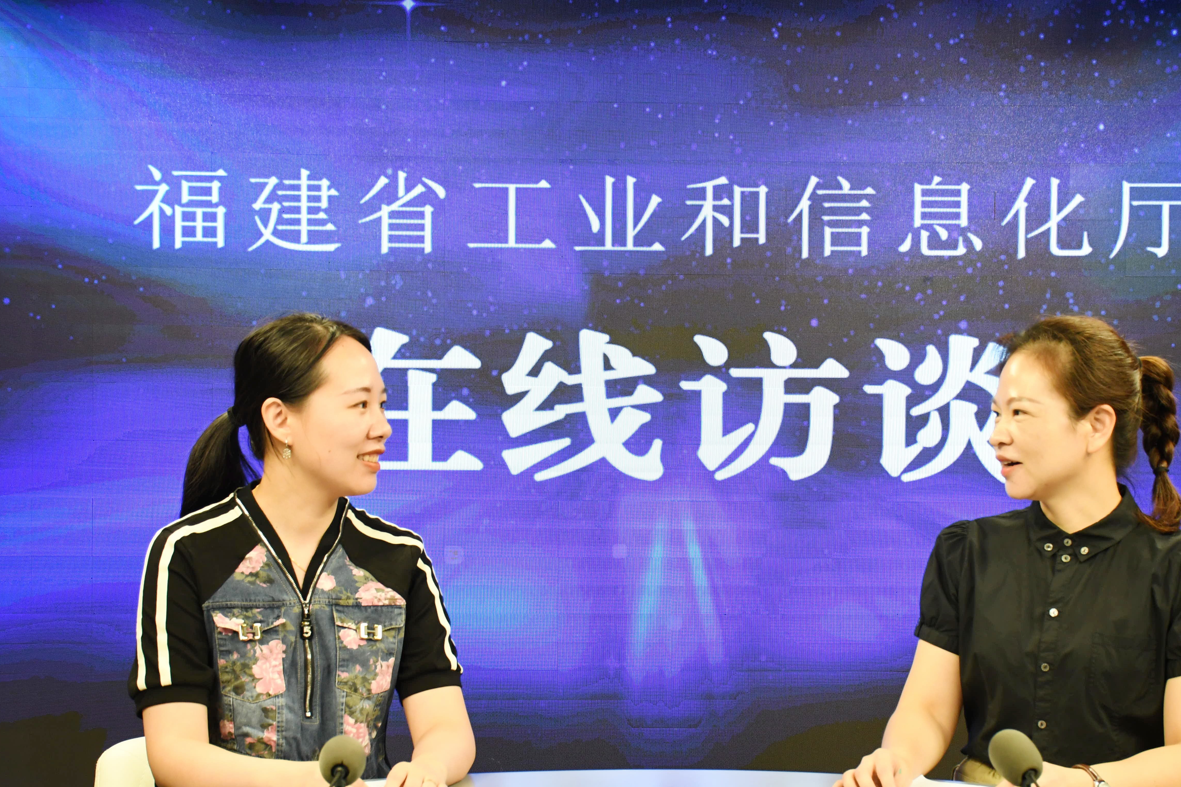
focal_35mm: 63
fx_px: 2067
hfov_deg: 31.9
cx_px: 659
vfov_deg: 21.6
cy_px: 452
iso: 1250
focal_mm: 35
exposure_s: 1/125
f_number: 6.3
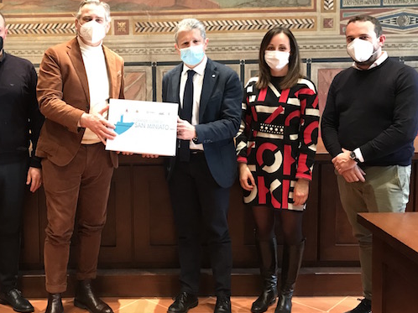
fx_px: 543
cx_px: 118
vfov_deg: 32.0
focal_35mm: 45
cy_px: 121
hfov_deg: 41.2
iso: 100
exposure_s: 1/13
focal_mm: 3.99
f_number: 1.8
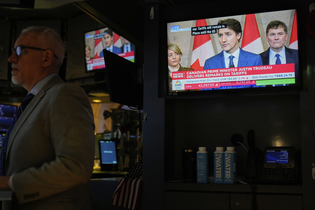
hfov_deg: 39.6
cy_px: 105
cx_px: 158
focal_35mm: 50
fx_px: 437
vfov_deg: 27.0
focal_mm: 50
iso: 640
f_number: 2.8
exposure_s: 1/125
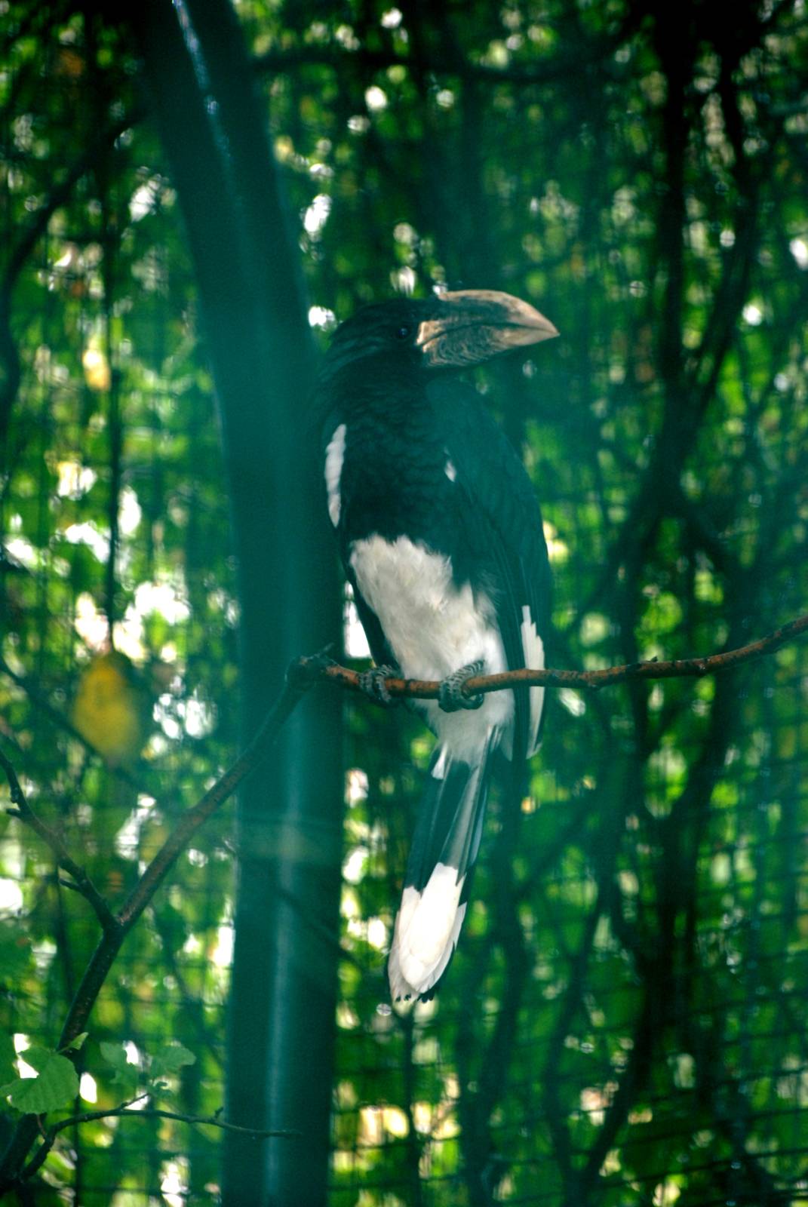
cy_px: 604
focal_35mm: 292
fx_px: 9819
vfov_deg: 7.0
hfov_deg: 4.7
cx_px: 404
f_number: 5
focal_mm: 195
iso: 1000
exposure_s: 1/60
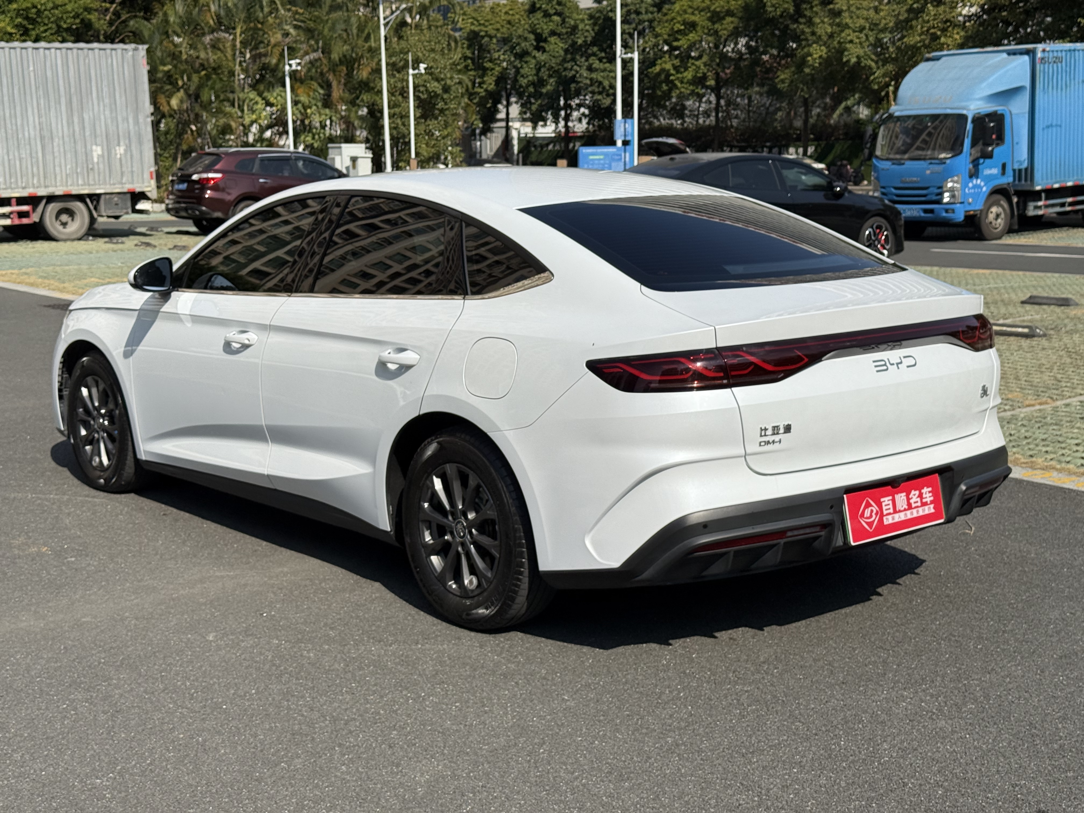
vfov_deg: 30.3
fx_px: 1503
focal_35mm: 48
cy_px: 406
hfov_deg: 39.7
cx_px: 542
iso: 64
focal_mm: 6.76
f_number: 1.78
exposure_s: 1/7874
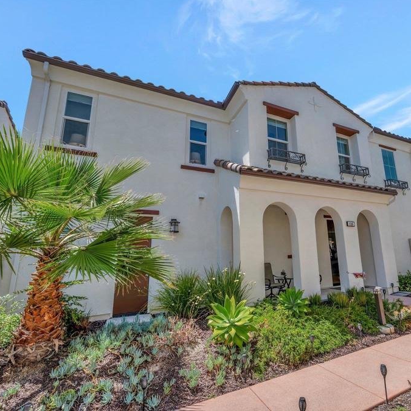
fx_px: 242
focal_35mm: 18
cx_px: 266
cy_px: 205
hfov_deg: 78.7
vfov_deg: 80.7
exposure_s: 1/320
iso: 100
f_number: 6.3
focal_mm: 14
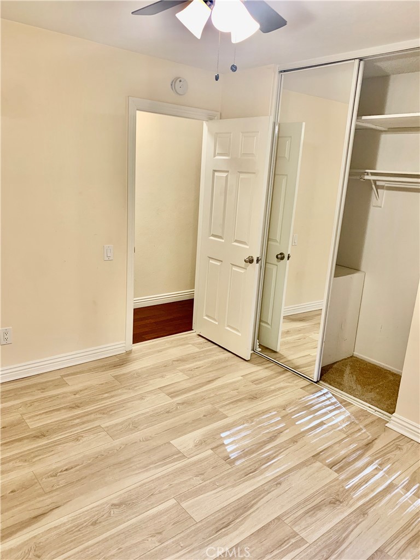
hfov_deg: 53.1
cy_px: 280
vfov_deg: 67.3
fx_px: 421
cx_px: 210
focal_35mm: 26
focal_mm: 4.25
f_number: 1.8
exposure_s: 1/60
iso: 125
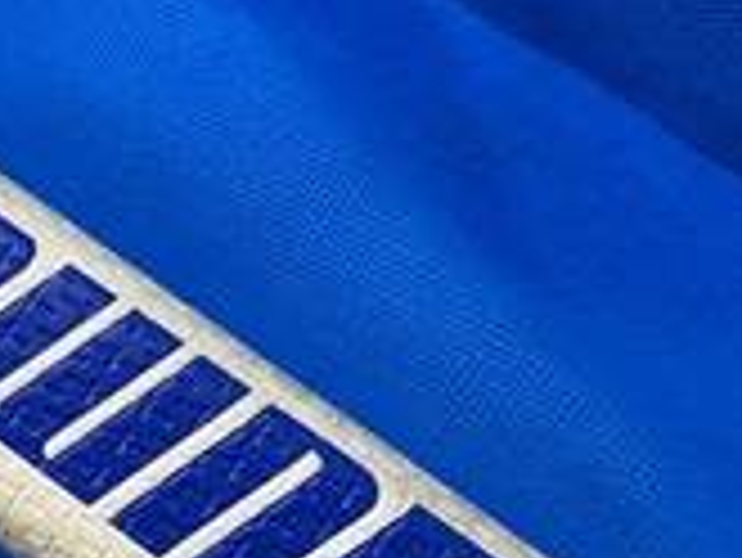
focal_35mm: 101
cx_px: -382
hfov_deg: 17.4
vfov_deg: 14.4
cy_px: -4
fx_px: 2167
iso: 80
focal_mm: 4.25
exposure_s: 1/60
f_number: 1.8
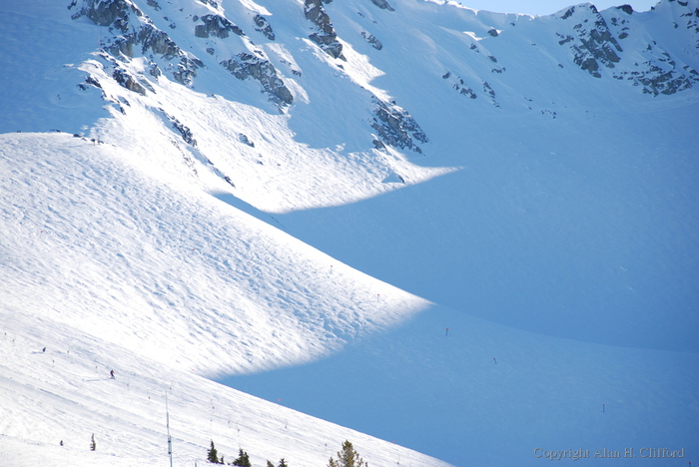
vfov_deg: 6.1
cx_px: 350
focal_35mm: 225
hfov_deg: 9.1
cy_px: 234
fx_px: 4372
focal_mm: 150
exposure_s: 1/320
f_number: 5.6
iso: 100
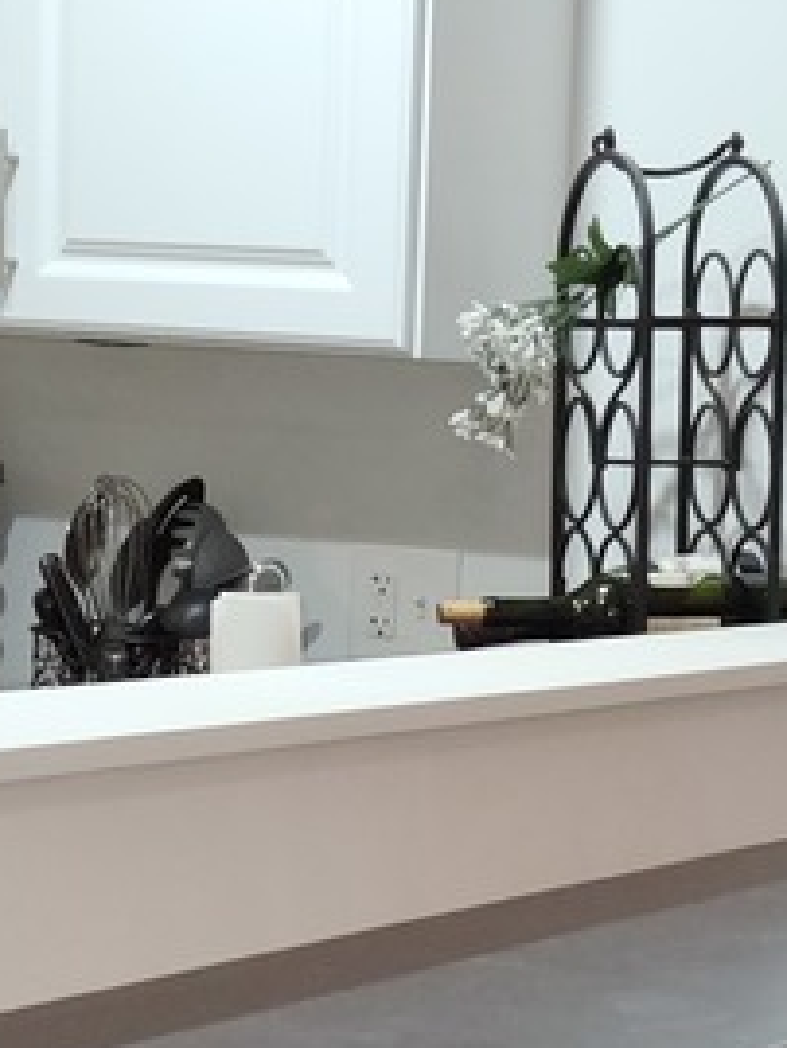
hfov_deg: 12.0
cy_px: 892
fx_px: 3726
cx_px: 705
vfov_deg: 15.9
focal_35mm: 123
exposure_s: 1/30
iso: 100
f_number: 1.8
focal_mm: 5.4
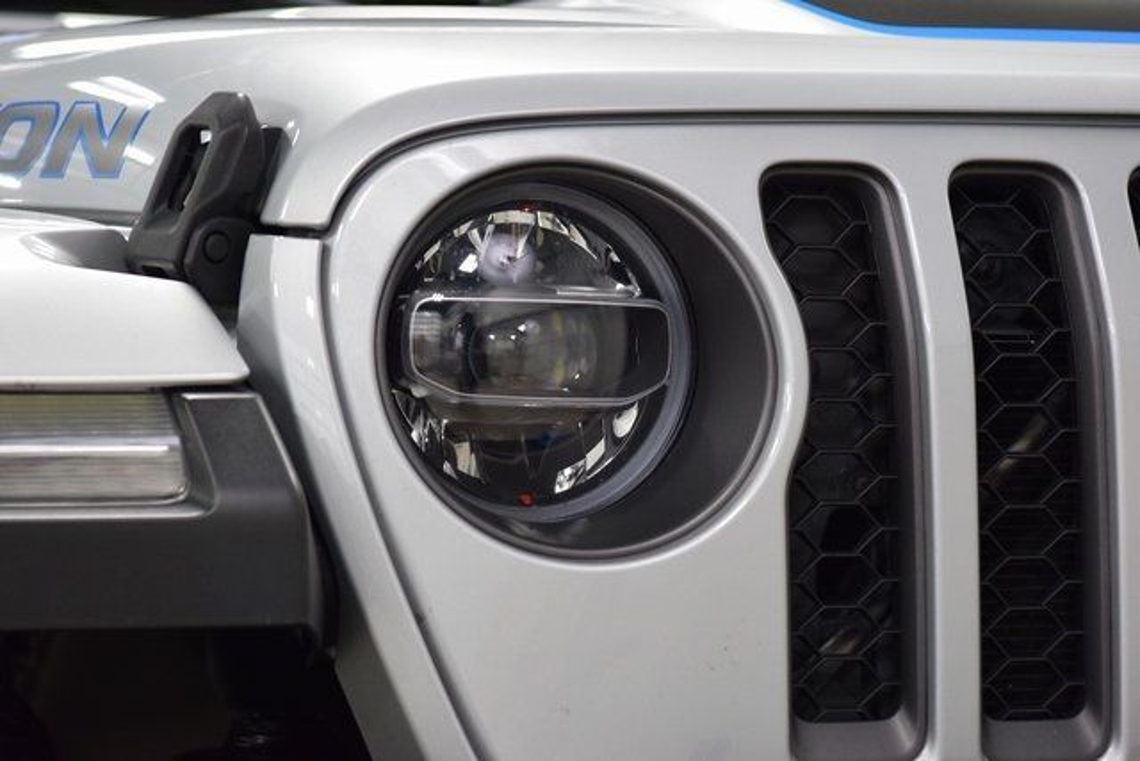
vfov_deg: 13.0
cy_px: 380
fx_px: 3326
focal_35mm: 105
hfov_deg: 19.5
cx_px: 570
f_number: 4.5
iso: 1600
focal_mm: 70
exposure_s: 1/125
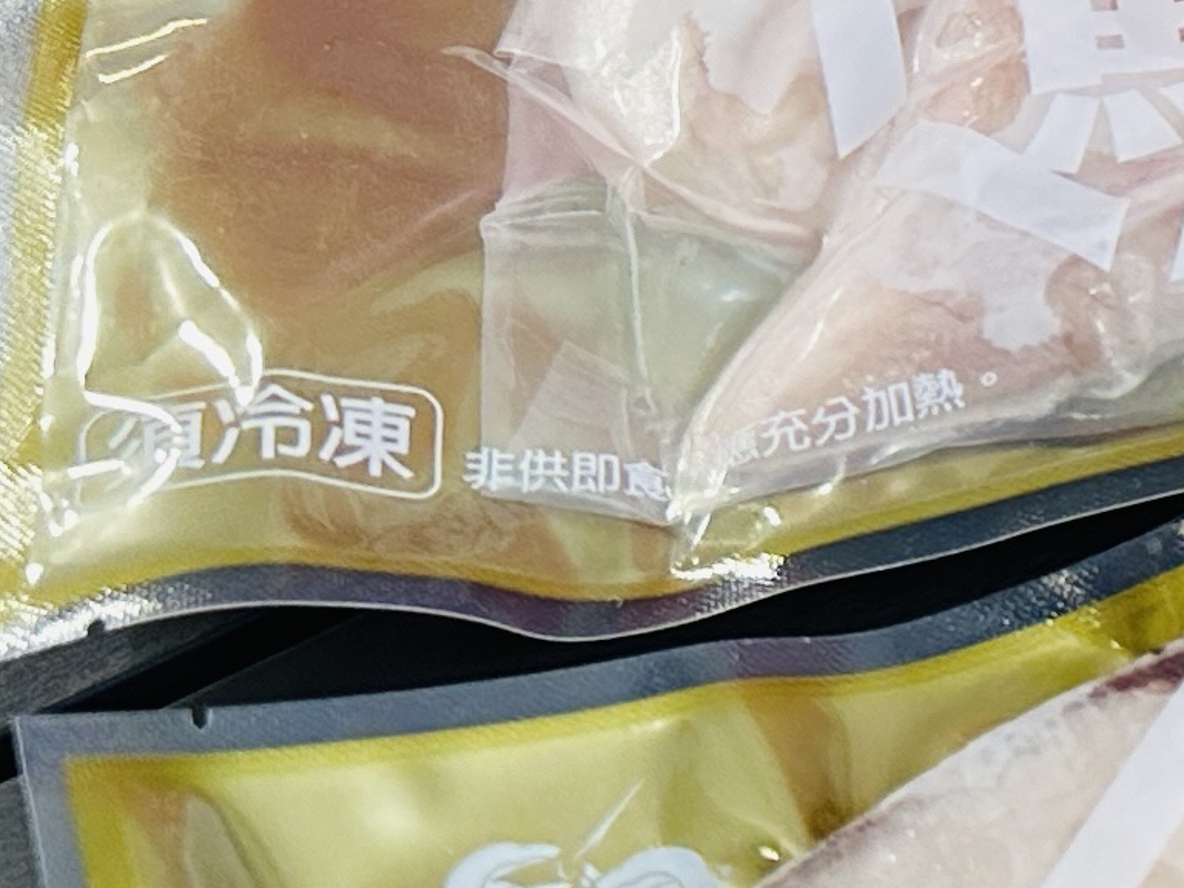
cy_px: -671
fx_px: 4310
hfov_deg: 13.3
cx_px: 2445
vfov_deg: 11.0
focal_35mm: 126
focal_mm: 6.86
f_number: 1.78
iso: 160
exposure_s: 1/120
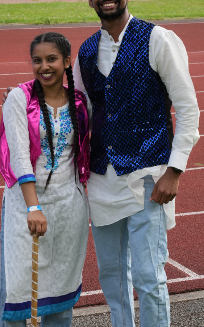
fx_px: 995
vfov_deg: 18.6
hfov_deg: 11.7
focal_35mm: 112
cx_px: 105
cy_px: 149
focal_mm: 64.5
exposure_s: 1/160
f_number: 11
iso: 250
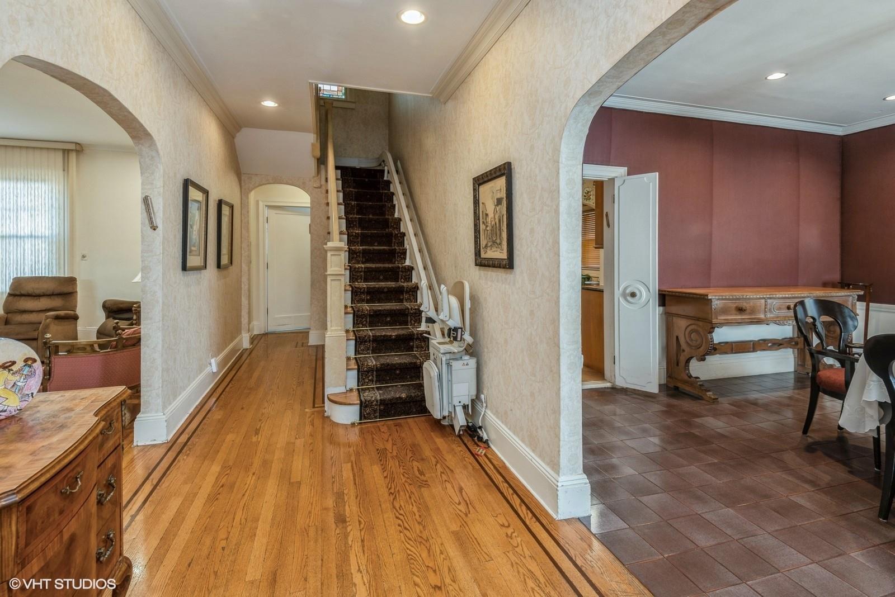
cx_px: 448
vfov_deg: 73.8
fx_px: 398
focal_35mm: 16
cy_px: 298
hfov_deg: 96.7
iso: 200
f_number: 9
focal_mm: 16
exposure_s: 1/5
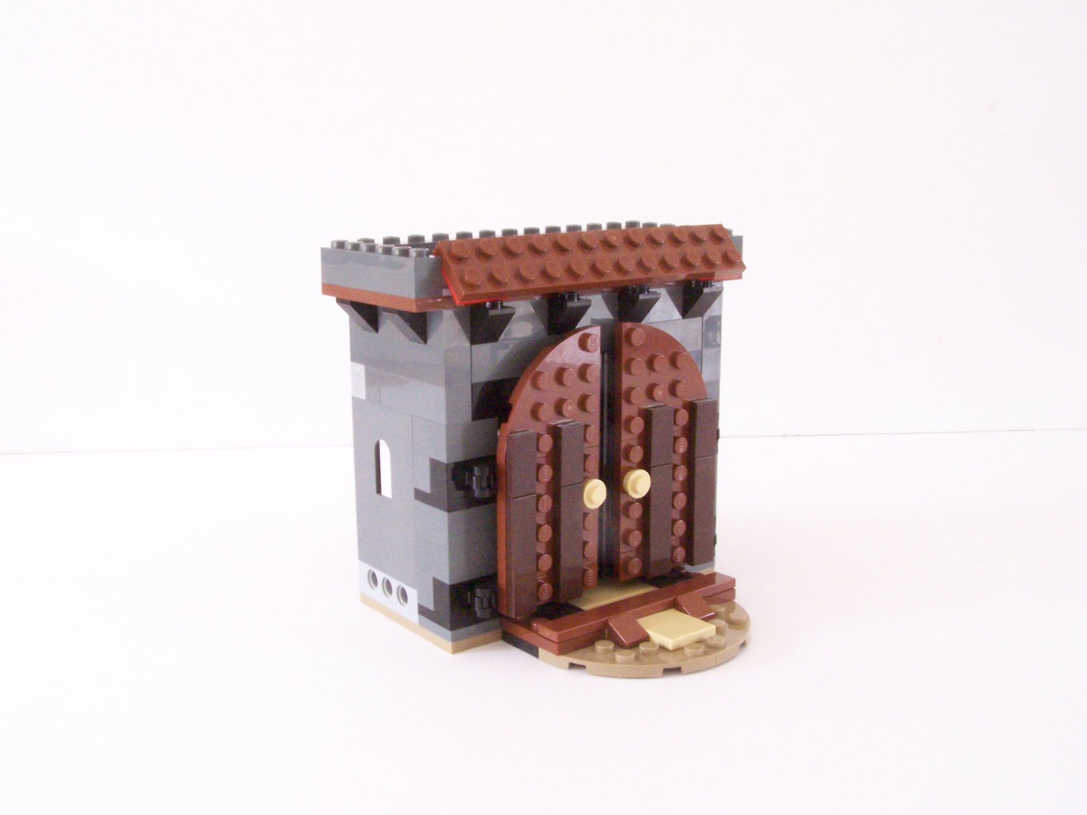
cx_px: 544
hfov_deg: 49.0
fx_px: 1193
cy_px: 408
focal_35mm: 38
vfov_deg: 37.7
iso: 400
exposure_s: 1/8
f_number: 8
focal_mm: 6.3
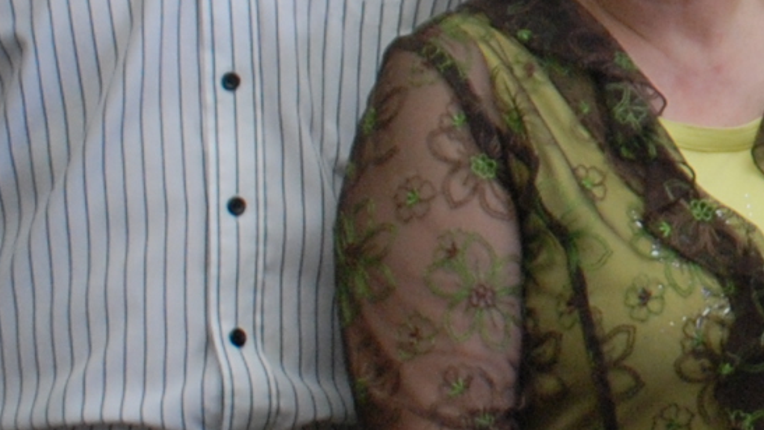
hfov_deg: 10.4
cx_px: 1183
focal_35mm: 200
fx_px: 4053
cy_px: -170
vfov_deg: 6.0
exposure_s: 1/80
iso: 400
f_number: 4
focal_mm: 24
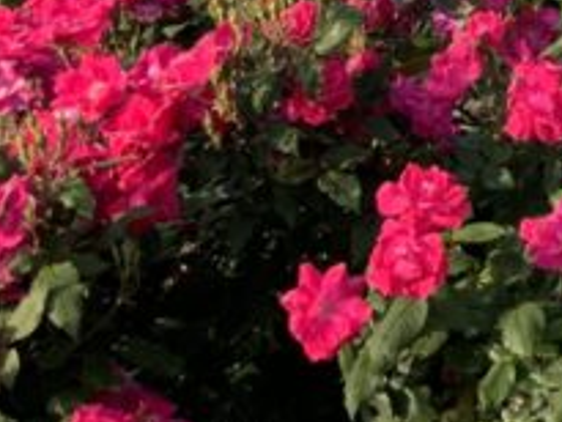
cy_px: -480
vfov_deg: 9.4
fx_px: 2355
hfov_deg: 12.8
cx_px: 866
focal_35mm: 145
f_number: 1.8
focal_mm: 3
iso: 16
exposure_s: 1/351
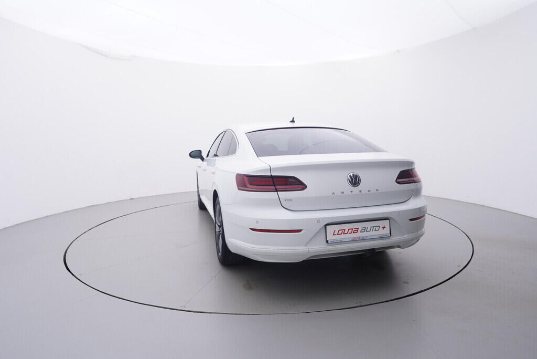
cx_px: 268
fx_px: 336
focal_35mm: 22
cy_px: 180
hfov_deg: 77.3
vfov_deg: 56.2
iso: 200
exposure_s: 1/80
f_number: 5
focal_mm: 15
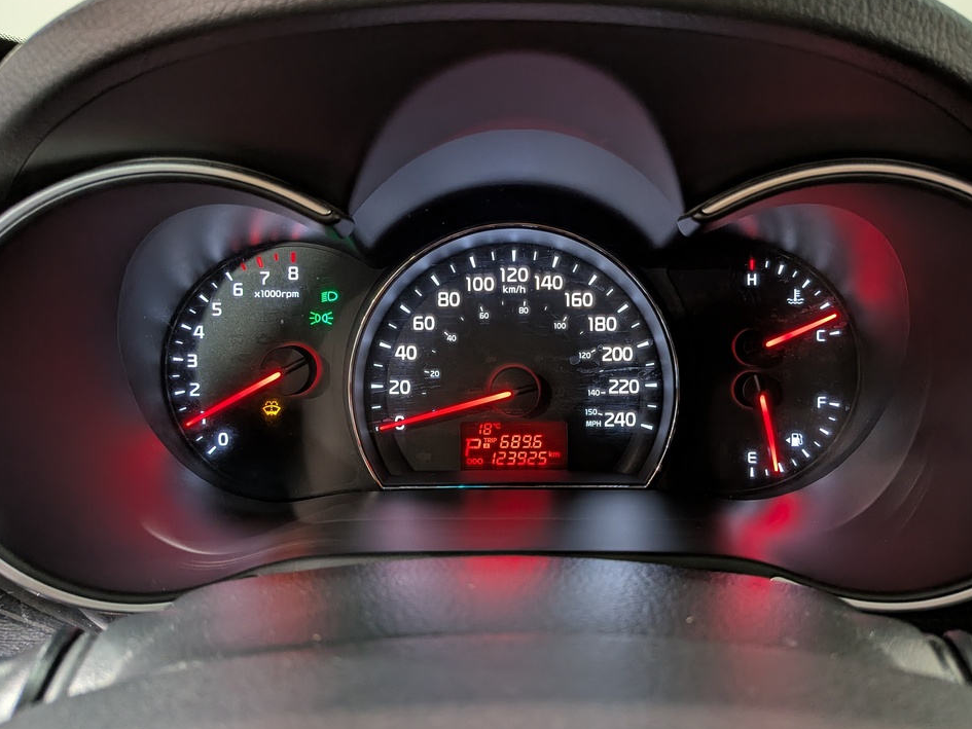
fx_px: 730
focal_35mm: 26
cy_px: 356
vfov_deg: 53.1
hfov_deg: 67.3
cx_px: 506
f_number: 1.7
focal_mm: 4.53
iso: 98
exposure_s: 1/20
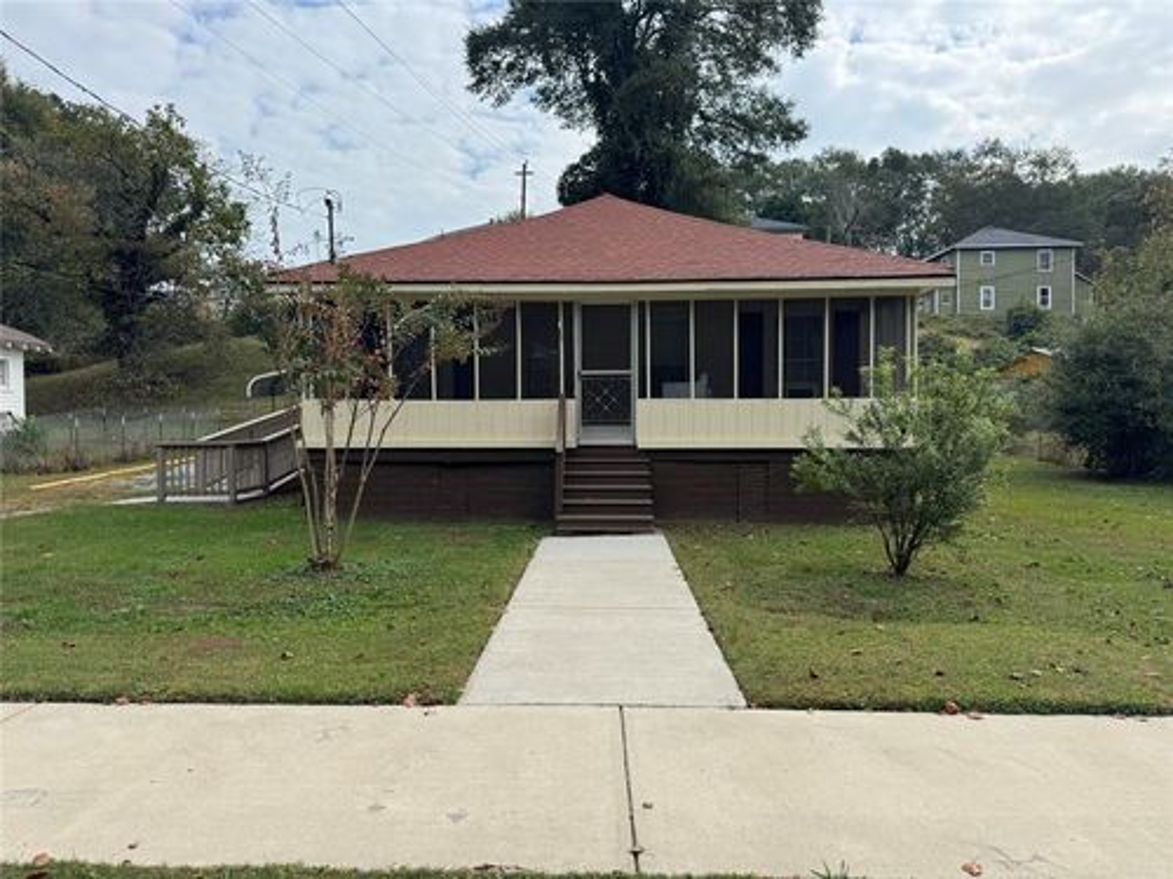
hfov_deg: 71.6
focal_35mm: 24
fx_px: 813
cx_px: 586
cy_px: 440
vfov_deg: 56.8
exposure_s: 1/3802
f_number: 1.78
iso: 80
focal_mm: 6.76
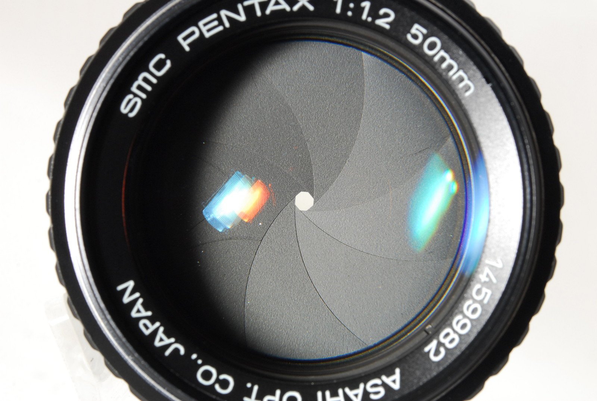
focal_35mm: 75
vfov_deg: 18.3
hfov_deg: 26.9
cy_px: 200
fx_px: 1246
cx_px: 298
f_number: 18
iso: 400
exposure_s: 1/160
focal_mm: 50
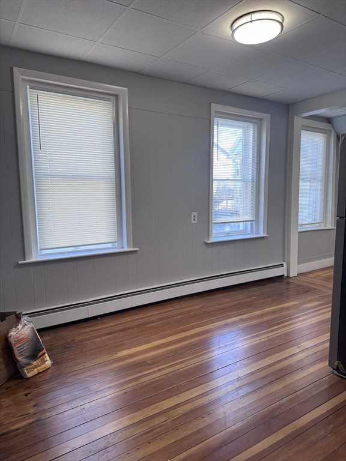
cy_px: 230
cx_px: 173
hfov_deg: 56.8
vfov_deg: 71.6
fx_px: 320
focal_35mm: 24
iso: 200
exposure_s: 1/120
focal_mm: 6.76
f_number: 1.78
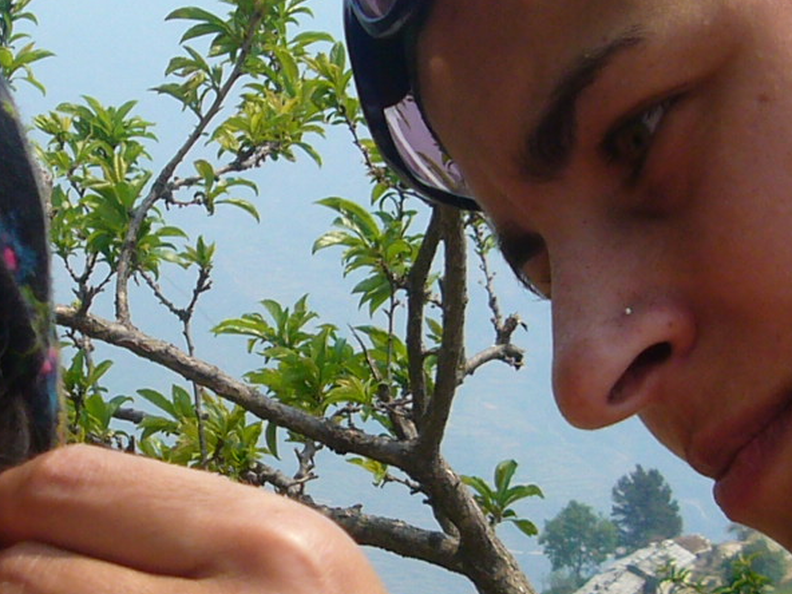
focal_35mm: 100
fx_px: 2288
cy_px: 486
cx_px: 261
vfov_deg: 14.7
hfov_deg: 19.6
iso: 80
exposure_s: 1/250
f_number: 5.6
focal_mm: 4.6
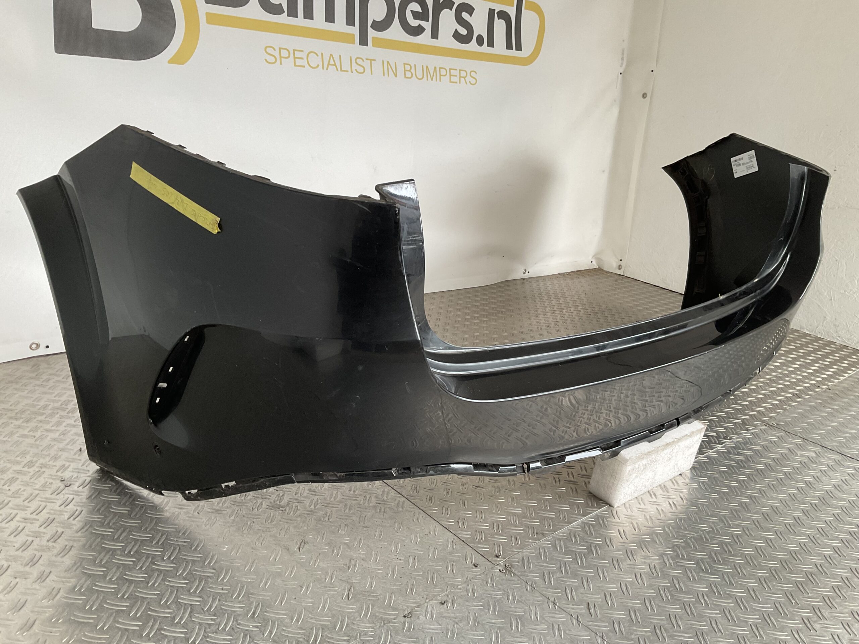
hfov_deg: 61.7
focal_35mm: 29
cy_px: 322
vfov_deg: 48.2
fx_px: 720
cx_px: 430
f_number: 1.8
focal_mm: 3
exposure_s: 1/100
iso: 64
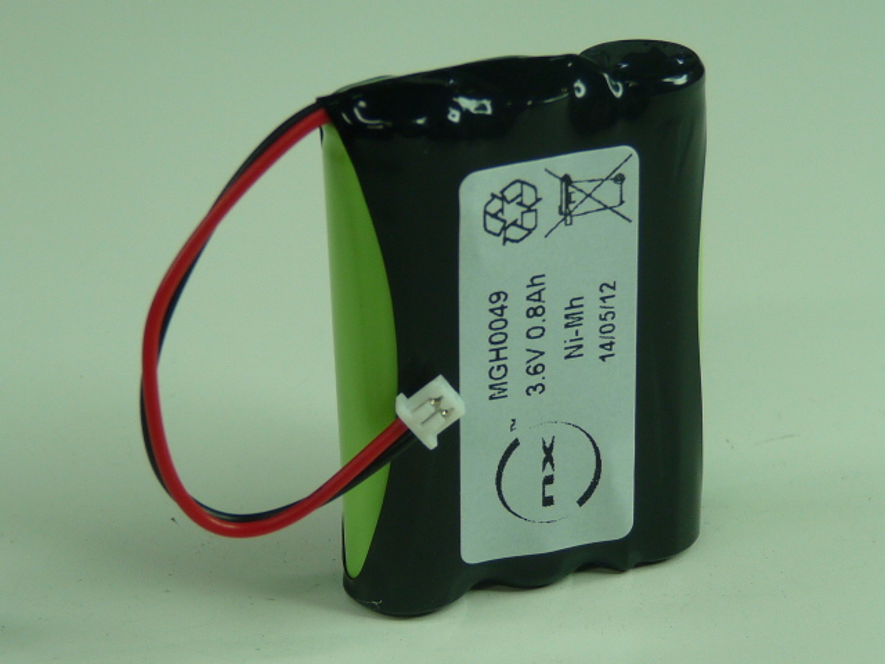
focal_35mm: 101
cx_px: 442
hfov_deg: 19.4
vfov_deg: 14.6
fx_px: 2582
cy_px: 332
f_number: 3.2
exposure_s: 1/80
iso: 100
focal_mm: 10.1
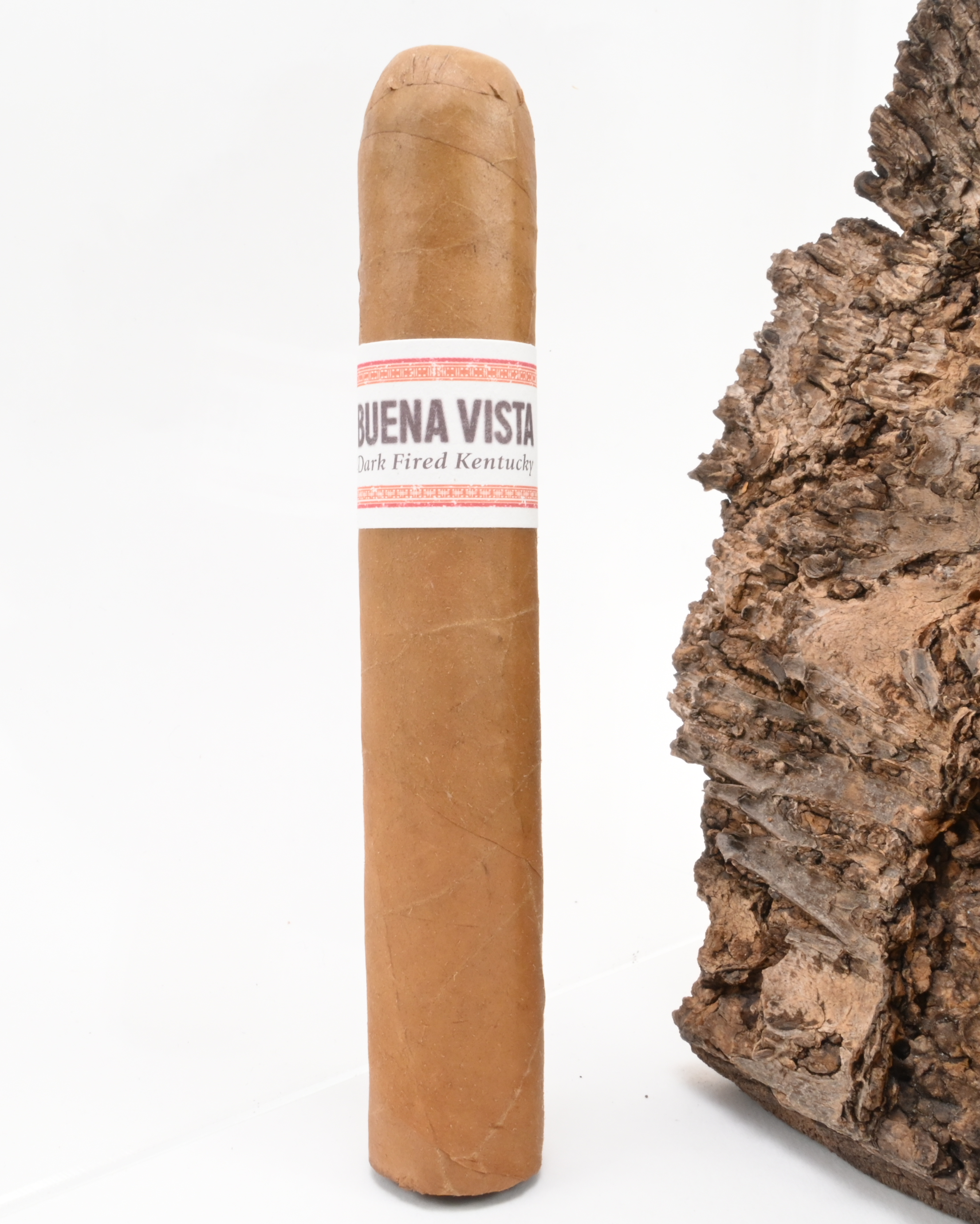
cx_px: 480
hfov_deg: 33.6
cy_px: 610
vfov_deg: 41.4
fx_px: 1621
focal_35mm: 45
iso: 640
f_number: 22
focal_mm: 21
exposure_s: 1/15
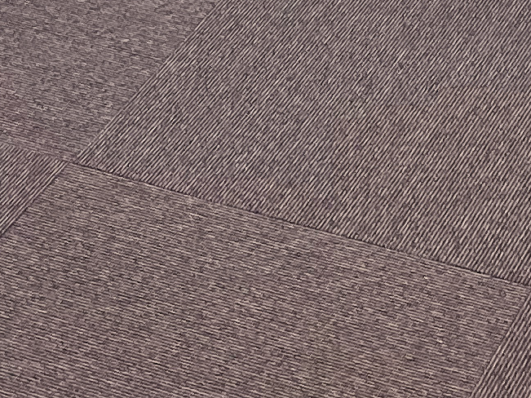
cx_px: 360
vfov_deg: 7.9
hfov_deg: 12.3
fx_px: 2469
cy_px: -828
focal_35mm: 161
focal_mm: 4.25
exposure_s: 1/60
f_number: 1.8
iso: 80
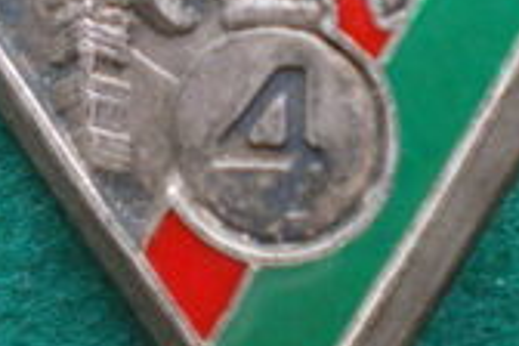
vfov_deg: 12.0
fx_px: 1629
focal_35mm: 113
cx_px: 253
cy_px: -12
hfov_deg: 18.1
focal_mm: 6.3
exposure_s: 1/30
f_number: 3.1
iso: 400
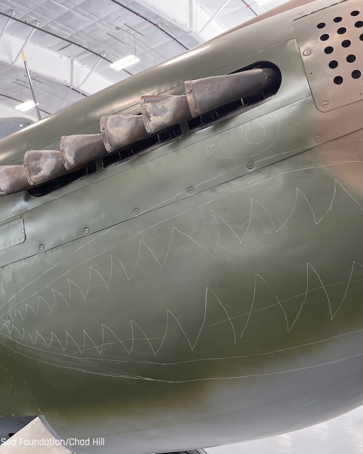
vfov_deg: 54.2
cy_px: 226
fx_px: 443
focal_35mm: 33
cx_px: 216
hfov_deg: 44.3
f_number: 1.6
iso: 100
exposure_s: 1/121
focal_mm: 5.1
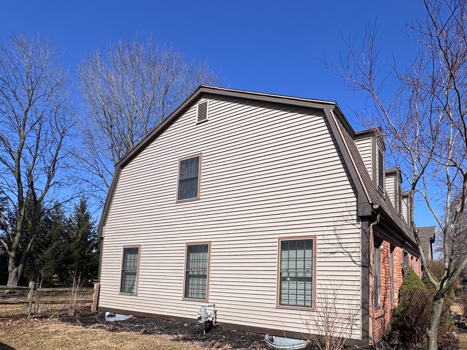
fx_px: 297
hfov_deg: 75.2
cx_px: 288
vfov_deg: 58.9
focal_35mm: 22
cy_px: 247
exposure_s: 1/2770
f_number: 2.2
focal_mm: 2.22
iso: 50
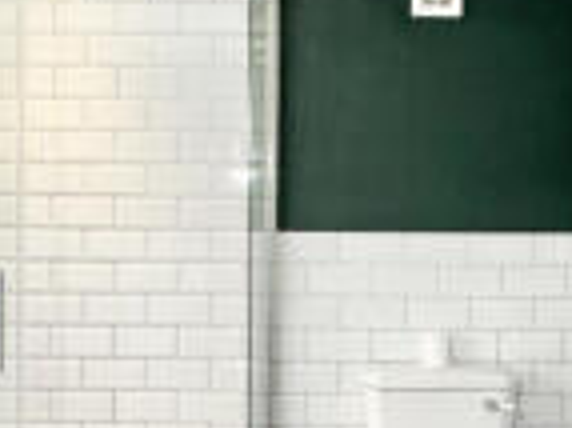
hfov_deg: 33.7
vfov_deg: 25.6
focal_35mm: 57
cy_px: 206
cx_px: 350
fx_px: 941
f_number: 2.2
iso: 160
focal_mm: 2.22
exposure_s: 1/100
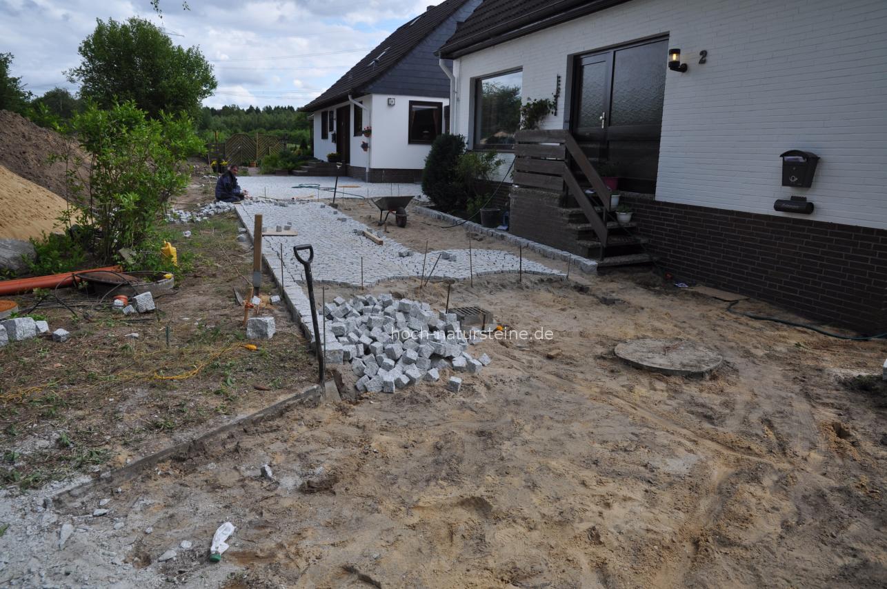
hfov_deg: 73.8
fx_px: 591
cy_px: 294
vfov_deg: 53.0
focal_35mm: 24
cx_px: 444
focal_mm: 16
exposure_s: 1/160
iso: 200
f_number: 6.3
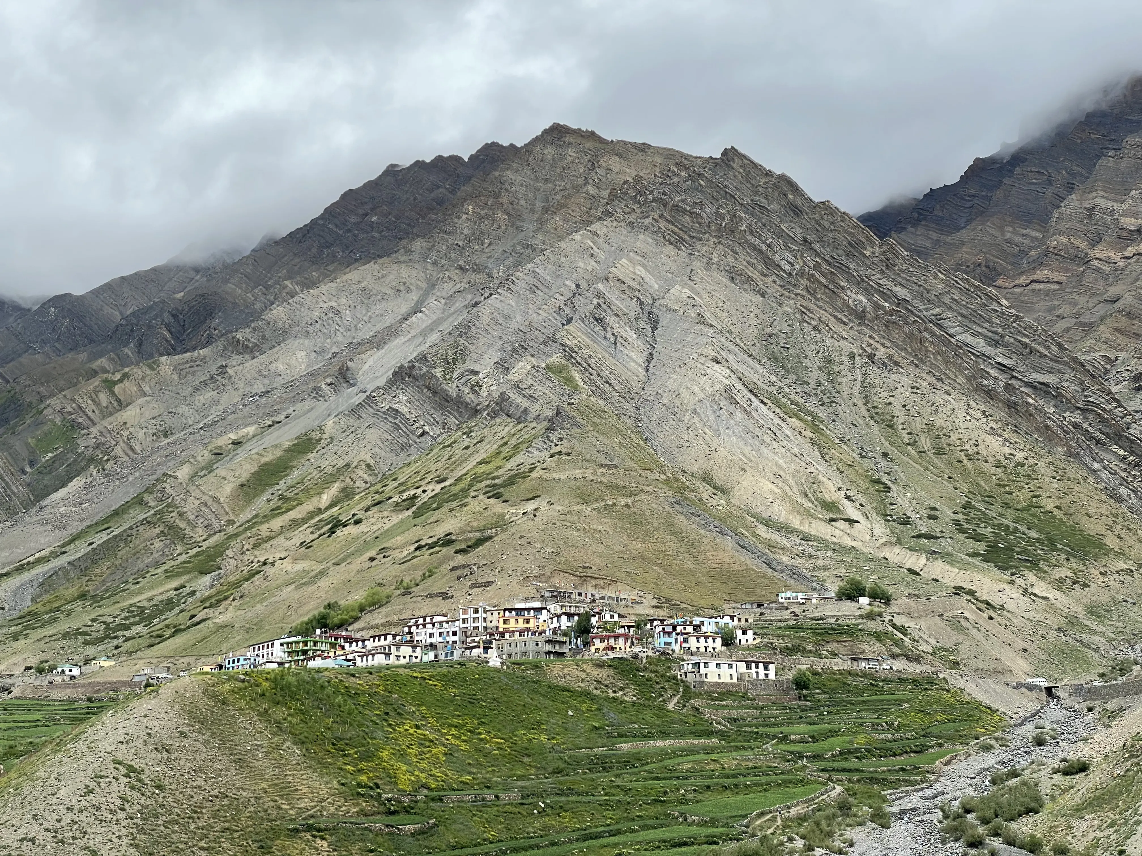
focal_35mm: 52
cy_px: 428
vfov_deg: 28.0
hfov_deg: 36.8
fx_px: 1716
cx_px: 571
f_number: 2
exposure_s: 1/705
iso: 25
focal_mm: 6
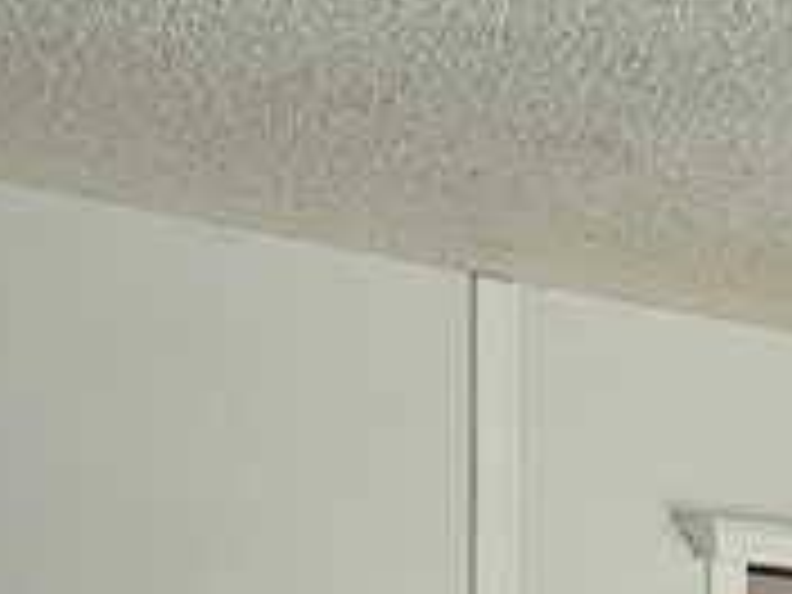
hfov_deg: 14.3
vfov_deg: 9.9
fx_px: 3066
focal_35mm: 134
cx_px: 909
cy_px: 1364
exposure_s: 1/170
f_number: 1.8
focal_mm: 5.4
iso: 400
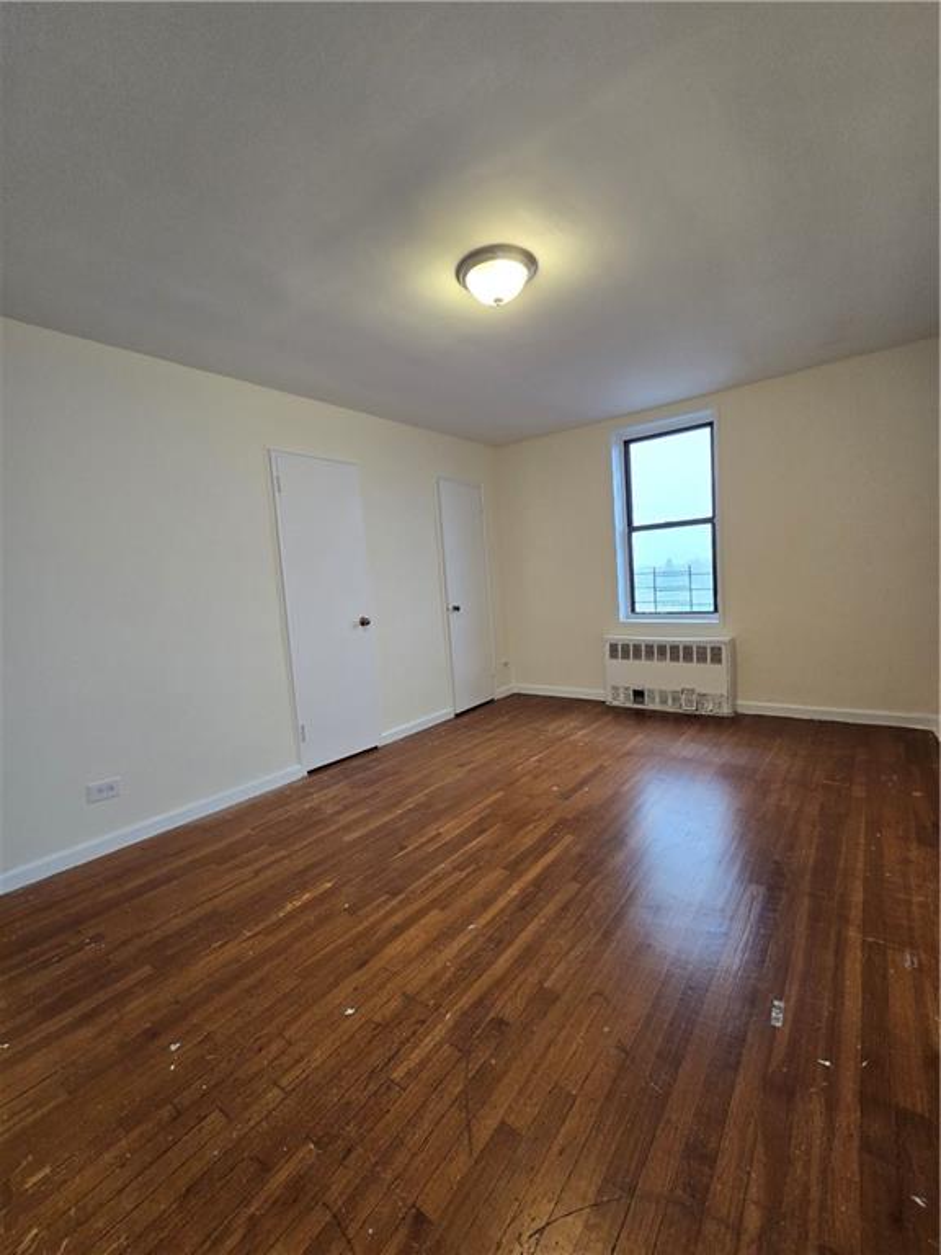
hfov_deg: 89.9
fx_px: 471
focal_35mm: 13
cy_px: 628
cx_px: 470
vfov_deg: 106.2
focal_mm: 2.2
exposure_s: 1/60
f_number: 2.2
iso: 160
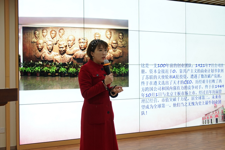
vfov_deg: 26.0
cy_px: 75
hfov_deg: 38.2
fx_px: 325
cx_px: 112
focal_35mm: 52
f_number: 5
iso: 640
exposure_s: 1/60
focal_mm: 35
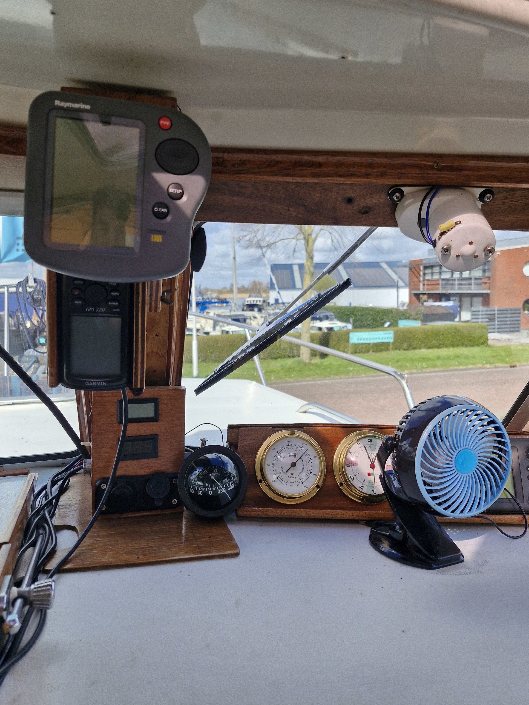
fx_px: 509
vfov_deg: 69.4
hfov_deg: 54.9
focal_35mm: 25
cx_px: 270
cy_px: 341
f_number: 1.8
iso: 50
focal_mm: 5.54
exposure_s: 1/944
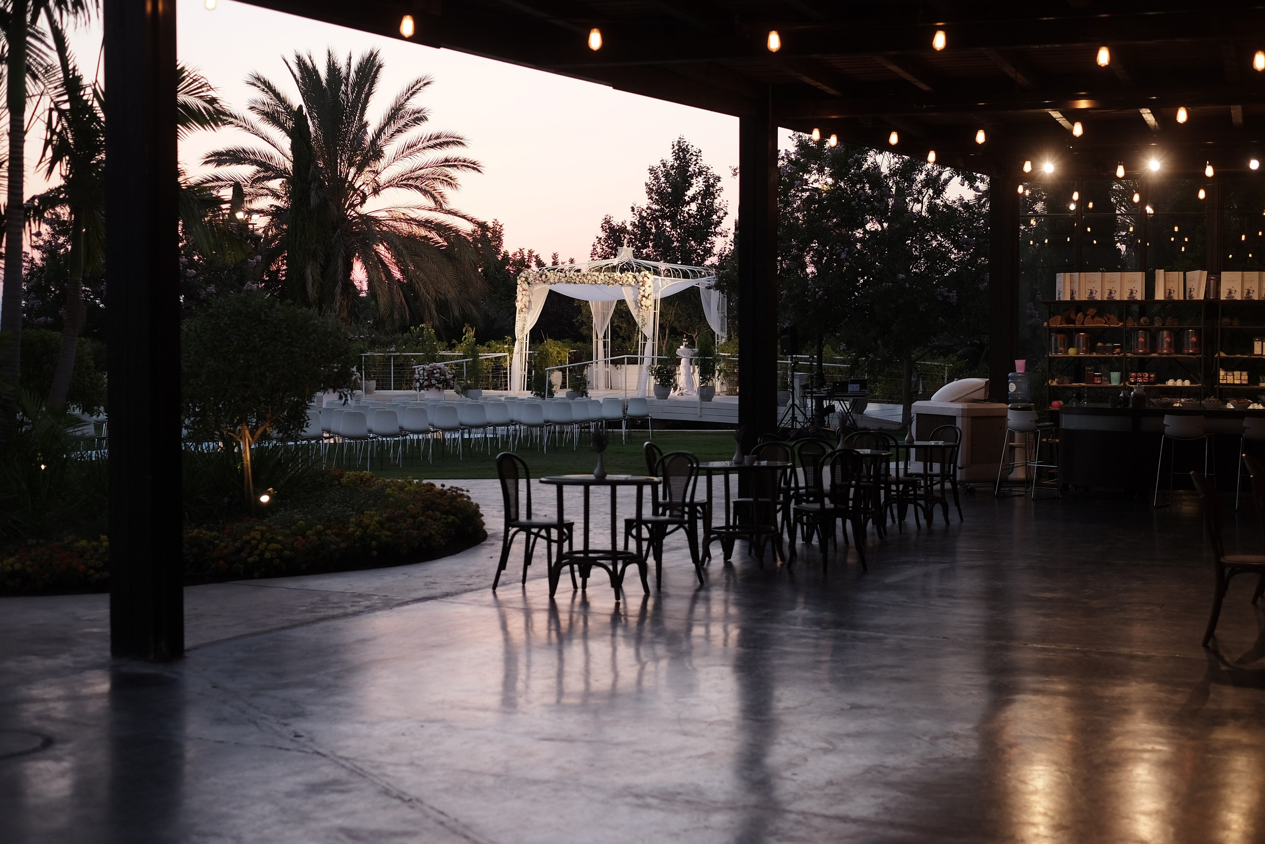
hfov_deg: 37.5
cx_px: 632
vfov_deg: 25.5
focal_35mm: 53
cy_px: 422
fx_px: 1862
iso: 400
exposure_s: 1/250
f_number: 2.2
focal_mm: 35
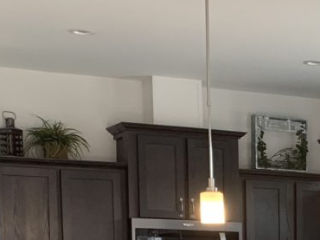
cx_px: 413
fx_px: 998
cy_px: 409
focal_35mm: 108
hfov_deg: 17.2
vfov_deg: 12.7
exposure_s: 1/60
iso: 100
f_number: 1.8
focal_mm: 4.25
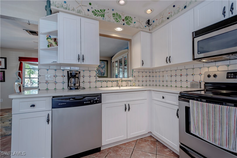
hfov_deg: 100.4
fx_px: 99
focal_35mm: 15
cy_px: 79
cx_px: 118
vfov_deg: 77.3
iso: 250
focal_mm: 10
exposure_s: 1/40
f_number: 3.5
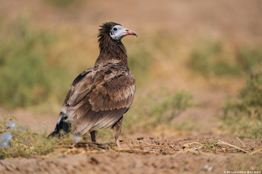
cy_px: 87
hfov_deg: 3.4
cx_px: 131
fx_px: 4366
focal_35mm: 600
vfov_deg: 2.3
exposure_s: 1/16000
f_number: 4
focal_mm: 600
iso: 800
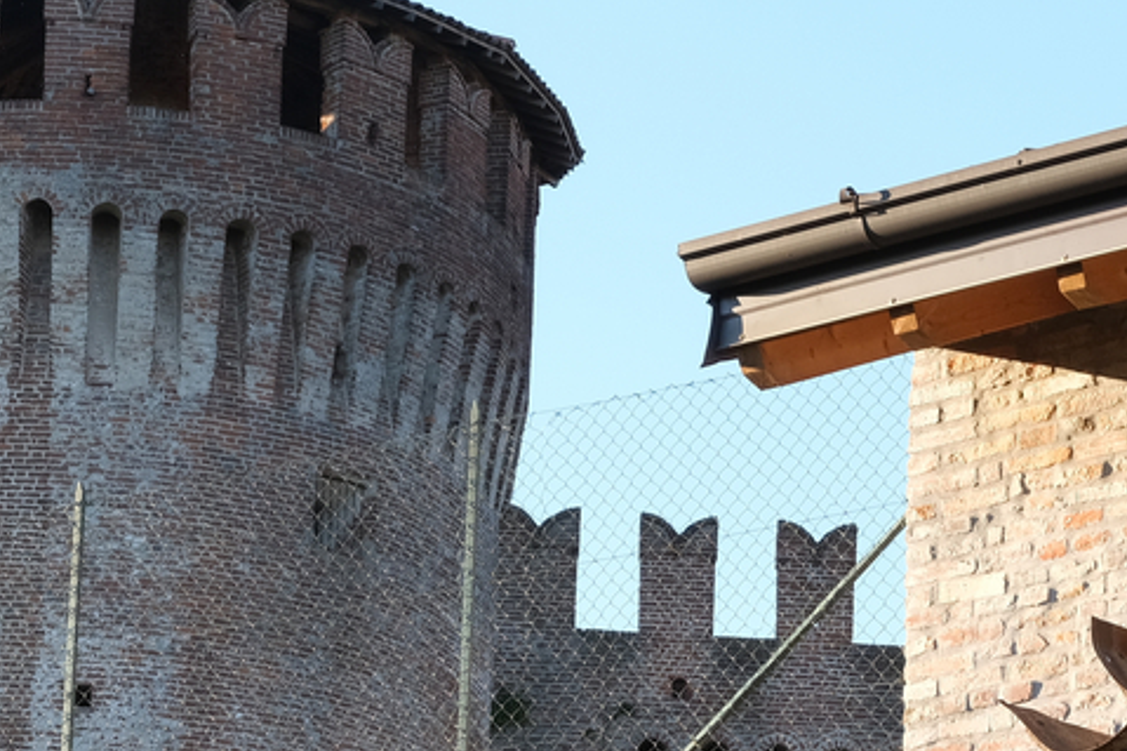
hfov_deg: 14.4
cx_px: 1094
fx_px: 4412
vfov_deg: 9.6
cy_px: 925
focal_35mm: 141
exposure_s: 1/60
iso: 320
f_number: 10
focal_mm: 30.2
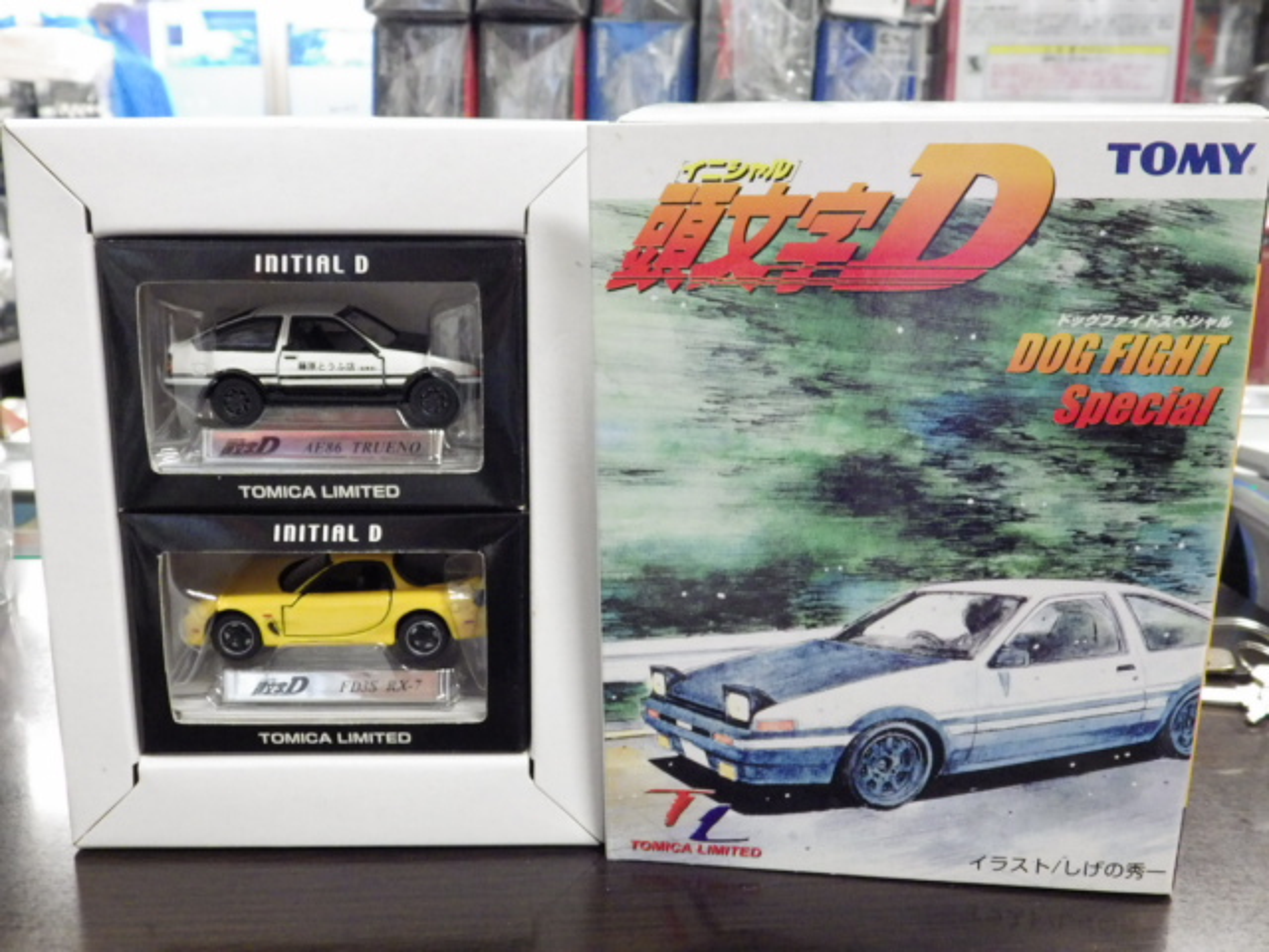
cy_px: 476
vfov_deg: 41.8
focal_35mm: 34
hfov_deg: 54.0
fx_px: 1246
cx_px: 634
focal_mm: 6.2
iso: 800
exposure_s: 1/30
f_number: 3.4
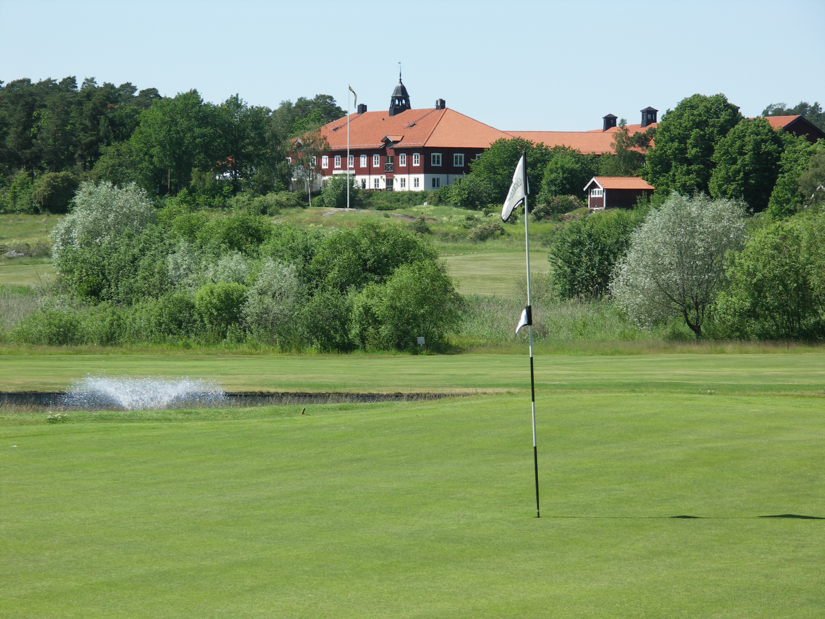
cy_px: 310
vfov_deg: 9.2
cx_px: 412
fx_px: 3861
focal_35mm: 162
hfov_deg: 12.2
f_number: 5
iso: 50
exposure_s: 1/320
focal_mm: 41.9
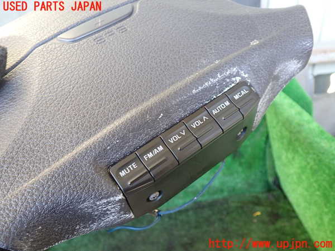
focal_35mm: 30
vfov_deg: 46.8
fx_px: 290
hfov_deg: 60.0
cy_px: 126
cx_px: 168
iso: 200
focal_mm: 5.4
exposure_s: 1/40
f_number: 2.3
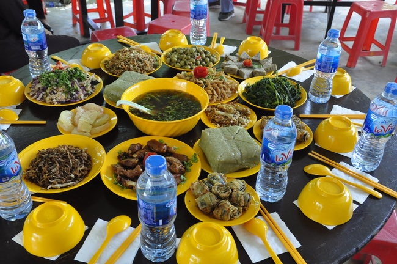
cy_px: 132
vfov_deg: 36.8
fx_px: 397
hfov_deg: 53.2
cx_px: 198
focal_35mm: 36
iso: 800
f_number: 8
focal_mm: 24
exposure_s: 1/50
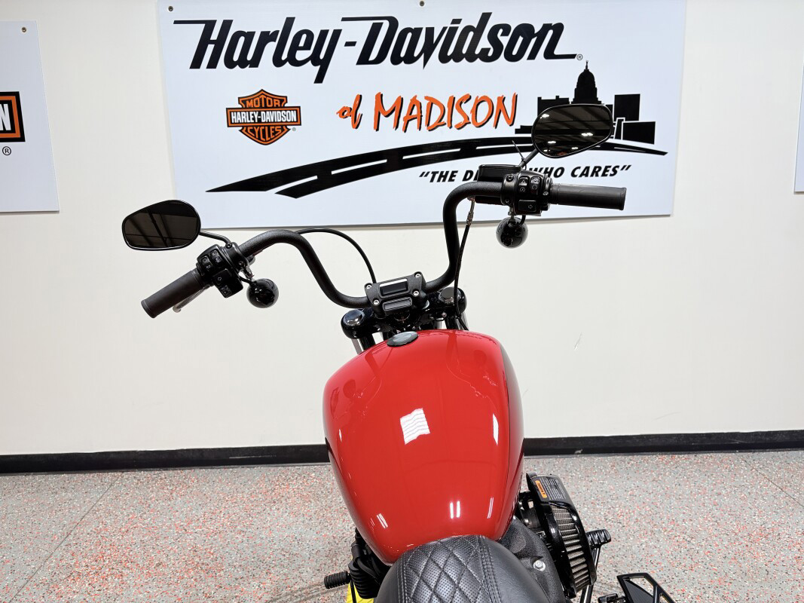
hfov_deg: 67.3
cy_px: 302
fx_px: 604
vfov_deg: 53.1
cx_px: 402
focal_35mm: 26
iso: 32
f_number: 1.6
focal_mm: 5.96
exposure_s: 1/130
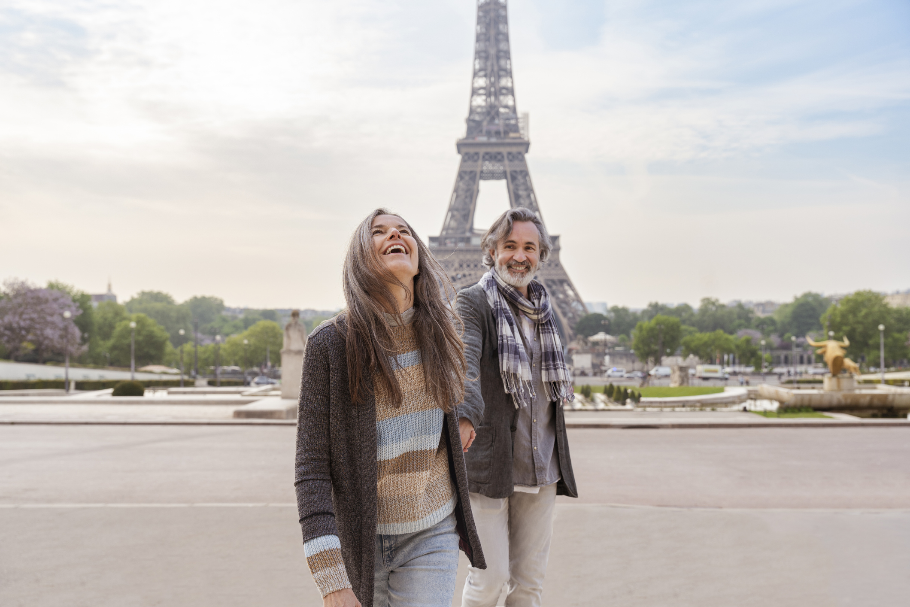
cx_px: 455
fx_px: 1004
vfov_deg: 33.6
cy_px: 304
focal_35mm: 40
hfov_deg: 48.8
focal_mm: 39.7
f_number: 4.5
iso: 250
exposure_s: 1/640
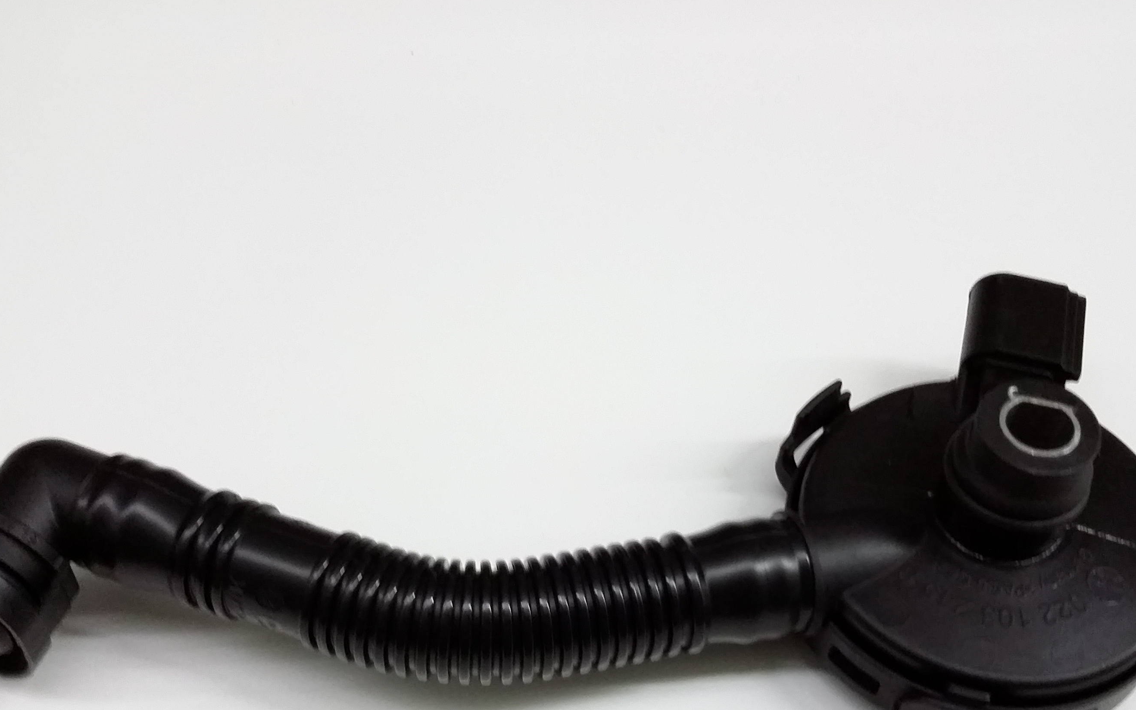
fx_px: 1300
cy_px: 518
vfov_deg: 30.1
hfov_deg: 47.2
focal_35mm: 42
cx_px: 574
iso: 200
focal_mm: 3.4
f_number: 2.4
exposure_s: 1/15
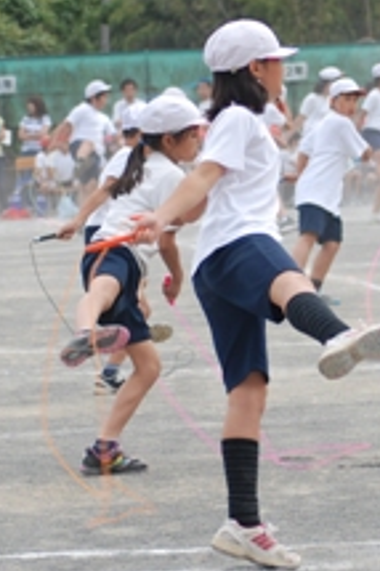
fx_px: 3473
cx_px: 298
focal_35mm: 219
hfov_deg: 6.3
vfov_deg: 9.4
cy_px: 215
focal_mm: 70
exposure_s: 1/500
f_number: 5.6
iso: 200
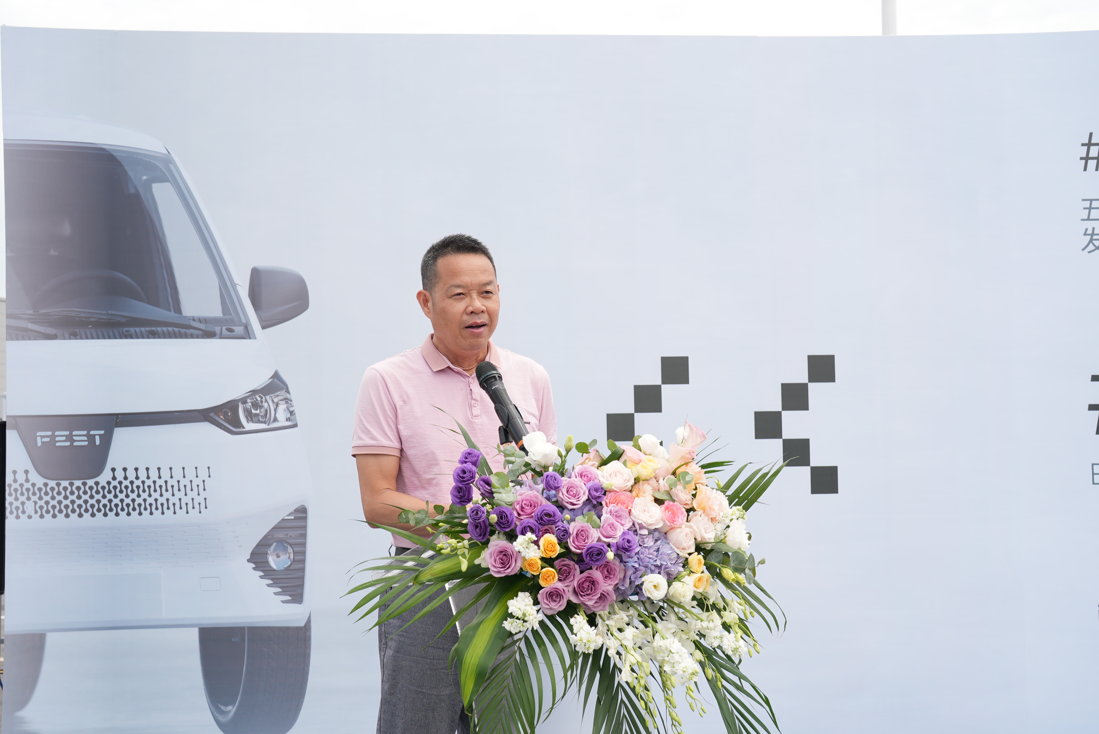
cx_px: 550
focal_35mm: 50
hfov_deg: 39.6
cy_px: 367
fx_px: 1527
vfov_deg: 27.0
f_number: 8
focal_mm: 50
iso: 100
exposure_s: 1/125
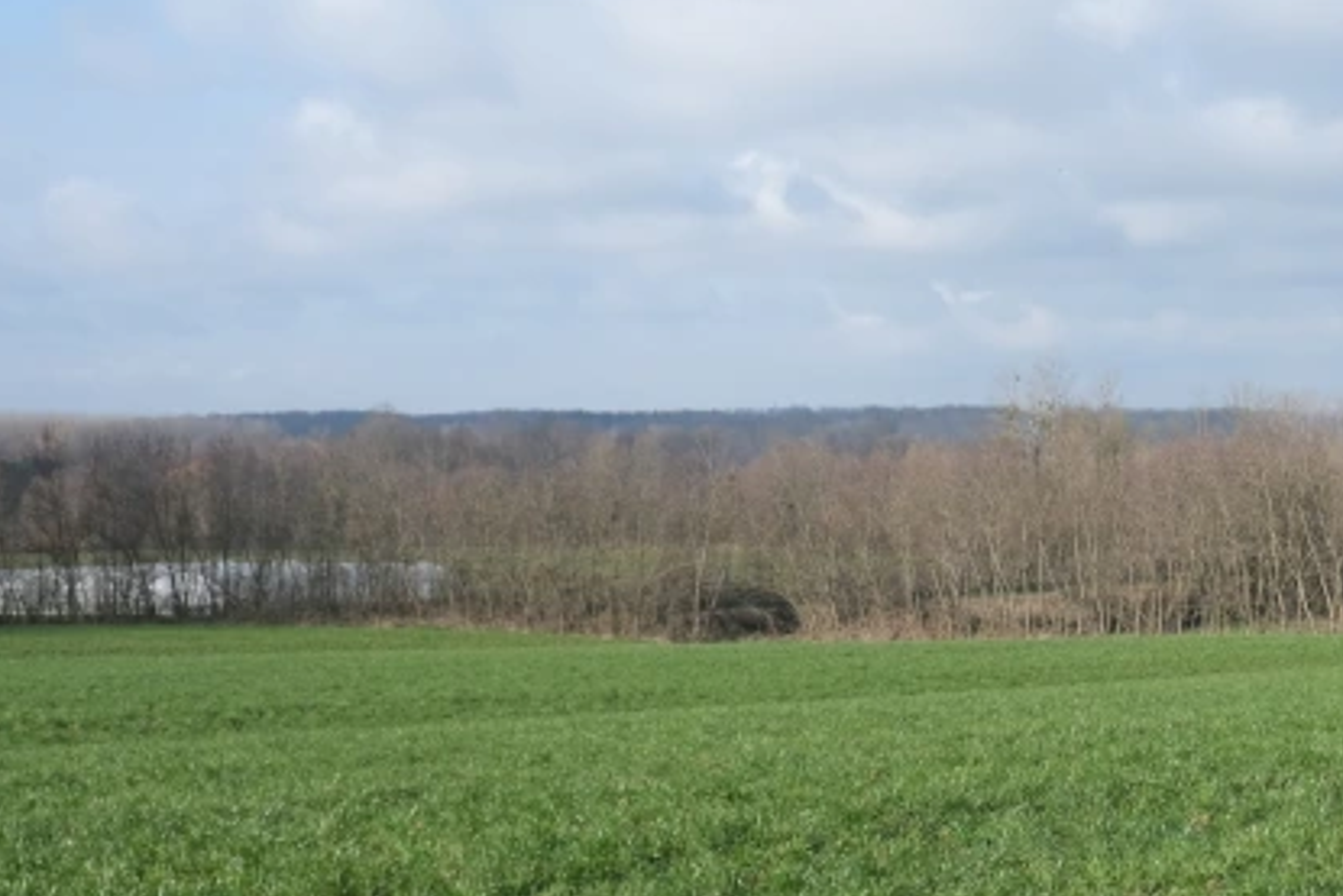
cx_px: 1472
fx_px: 2426
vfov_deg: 20.8
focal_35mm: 65
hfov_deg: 28.2
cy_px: 684
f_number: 9
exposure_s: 1/125
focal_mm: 18
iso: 160
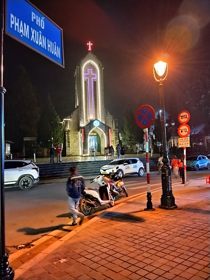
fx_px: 235
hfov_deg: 48.2
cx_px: 105
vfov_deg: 61.7
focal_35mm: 29
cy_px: 140
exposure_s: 1/20
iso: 800
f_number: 1.8
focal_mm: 4.22
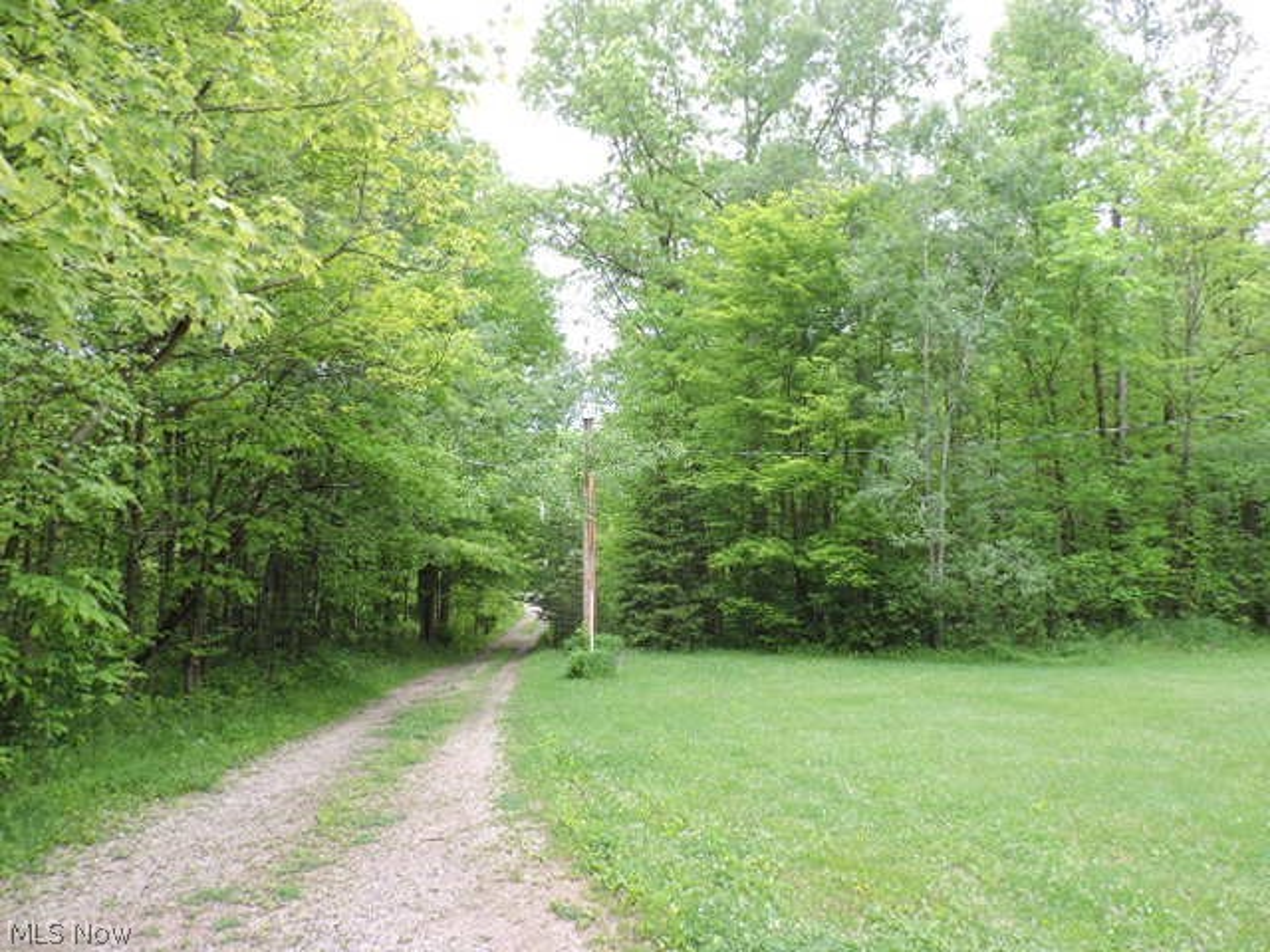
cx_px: 635
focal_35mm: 24
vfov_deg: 56.8
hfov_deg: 71.6
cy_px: 476
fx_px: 881
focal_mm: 4.3
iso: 100
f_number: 3
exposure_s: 1/160
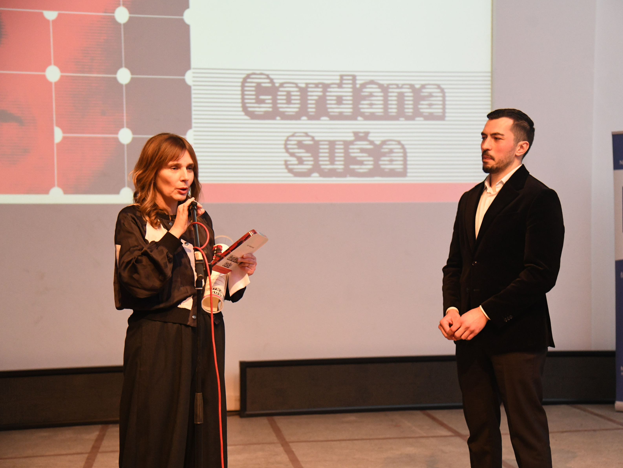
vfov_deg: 24.4
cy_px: 234
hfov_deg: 32.2
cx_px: 344
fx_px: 1080
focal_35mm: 60
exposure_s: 1/125
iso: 4000
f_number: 4
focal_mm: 55
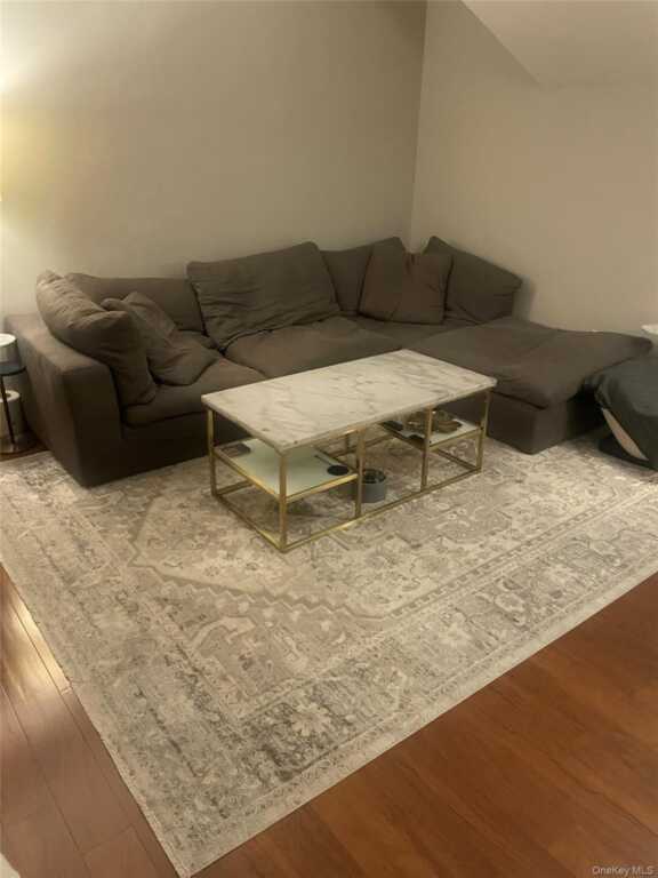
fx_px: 659
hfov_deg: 53.1
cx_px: 329
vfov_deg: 67.3
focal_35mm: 26
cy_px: 439
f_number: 1.6
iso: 800
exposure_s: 1/30
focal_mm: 4.2
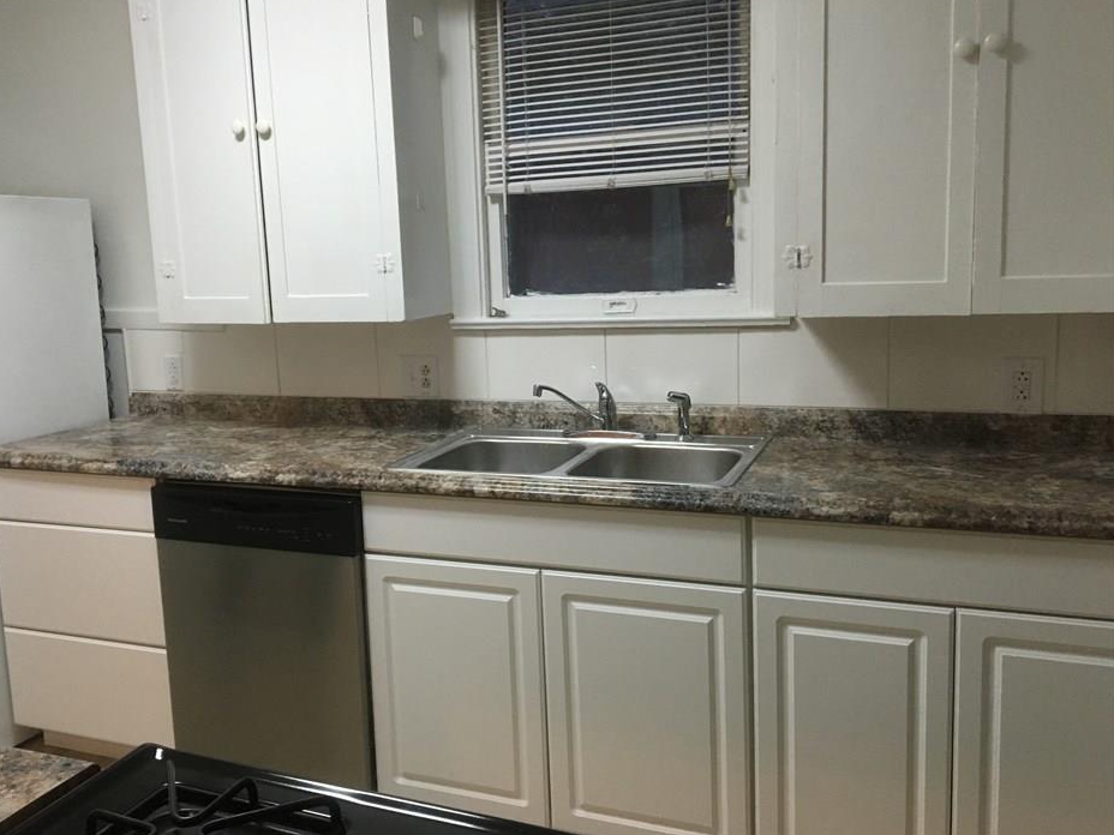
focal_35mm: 32
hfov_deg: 56.7
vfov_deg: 44.1
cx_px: 502
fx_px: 1030
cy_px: 396
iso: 125
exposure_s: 1/30
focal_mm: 4.15
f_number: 2.2
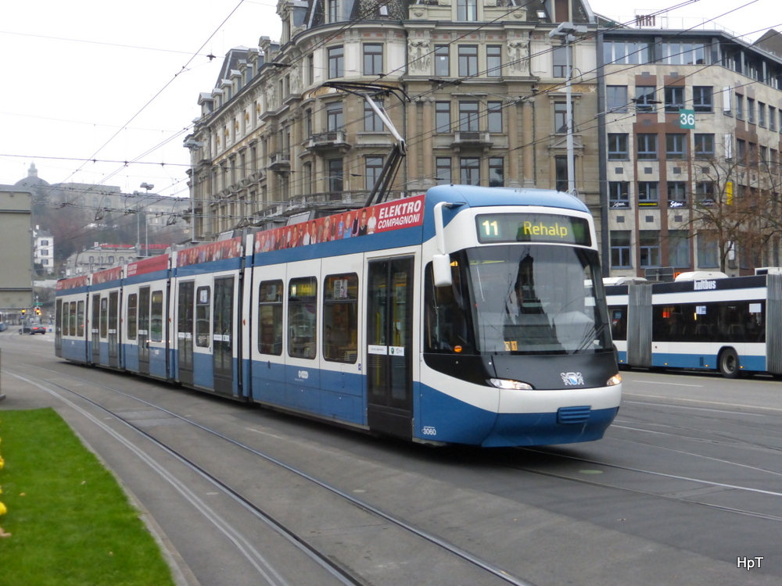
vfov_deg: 31.5
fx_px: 1039
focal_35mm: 46
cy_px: 293
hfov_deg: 41.2
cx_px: 391
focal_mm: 7.9
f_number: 4.1
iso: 400
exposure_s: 1/125
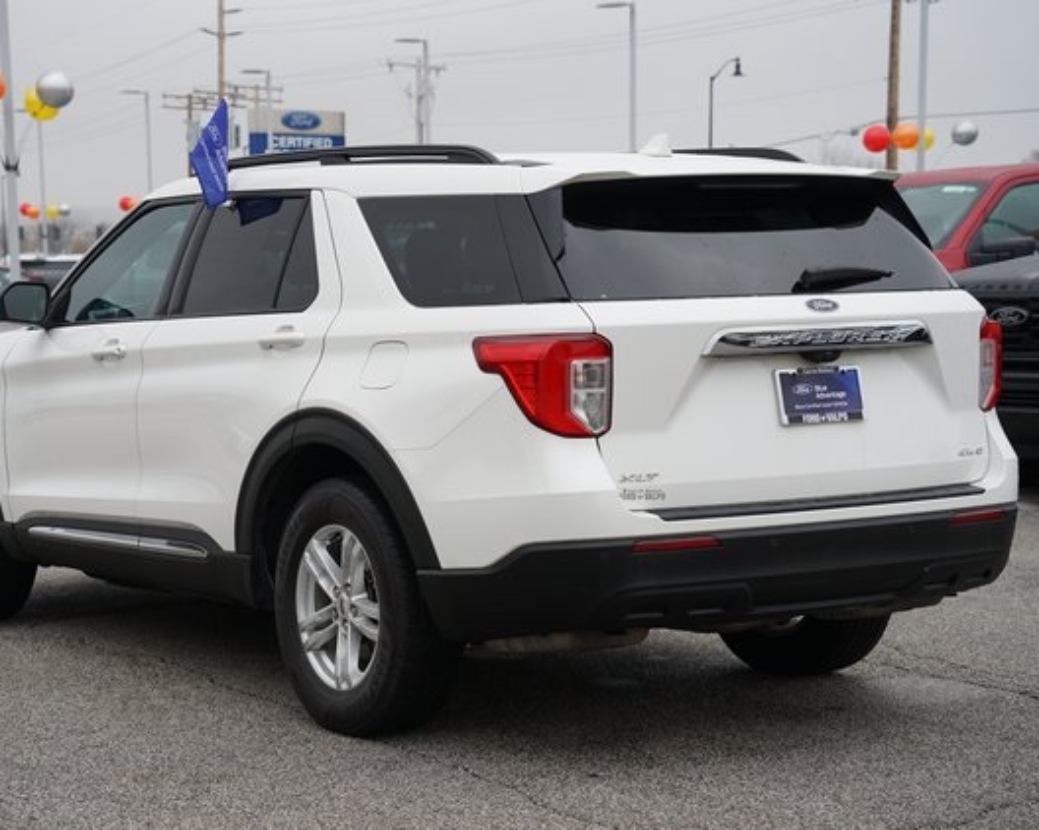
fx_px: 2275
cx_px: 458
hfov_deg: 25.7
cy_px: 418
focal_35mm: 74
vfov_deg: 20.7
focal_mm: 65
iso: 100
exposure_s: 1/100
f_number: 5.6
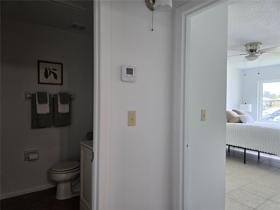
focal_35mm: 23
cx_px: 140
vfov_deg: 58.9
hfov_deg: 73.9
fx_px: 186
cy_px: 105
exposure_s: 1/120
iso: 100
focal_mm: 5.4
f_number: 1.8
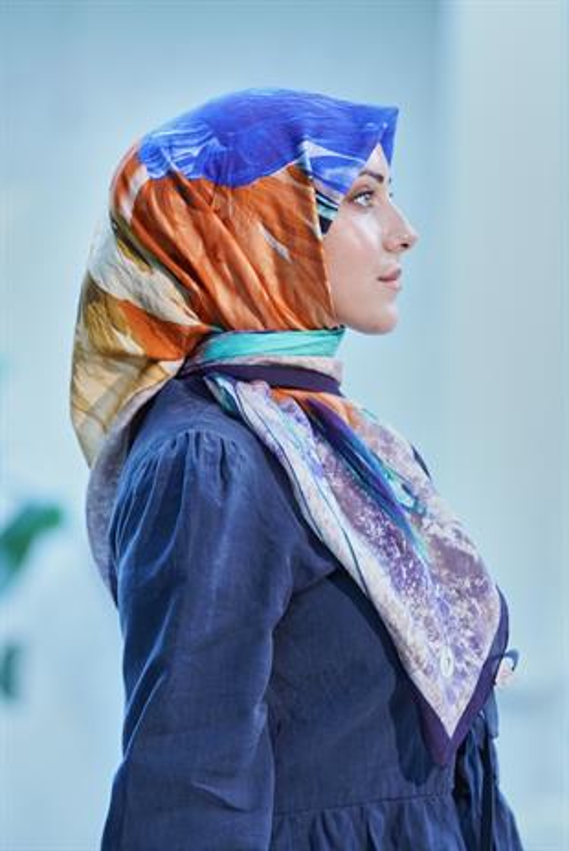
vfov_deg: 15.2
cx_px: 284
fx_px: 3196
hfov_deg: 10.2
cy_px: 426
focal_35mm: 135
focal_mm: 135
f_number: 3.5
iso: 640
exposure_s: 1/200
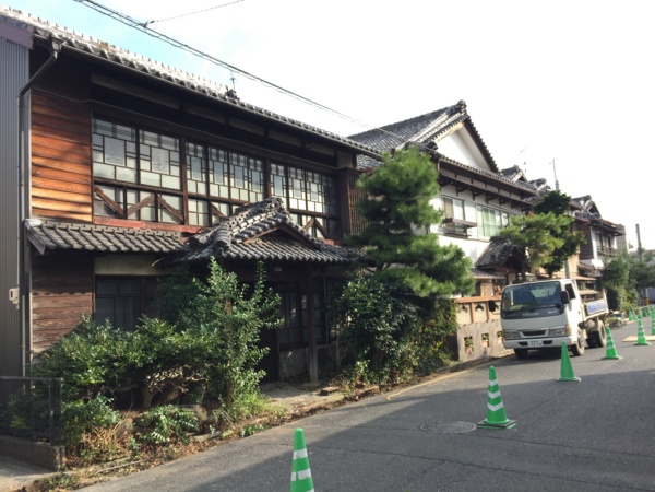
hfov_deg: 61.7
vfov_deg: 48.2
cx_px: 328
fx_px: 549
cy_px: 246
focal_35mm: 29
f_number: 2.2
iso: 32
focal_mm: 4.15
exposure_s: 1/549
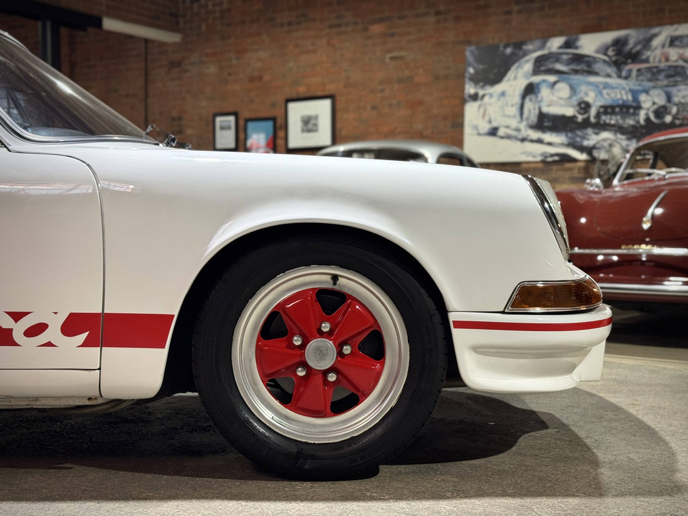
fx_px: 954
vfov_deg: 30.3
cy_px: 258
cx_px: 344
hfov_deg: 39.7
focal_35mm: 48
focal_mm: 6.76
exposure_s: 1/50
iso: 160
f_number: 1.78
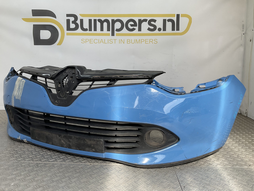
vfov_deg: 48.2
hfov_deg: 61.7
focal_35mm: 29
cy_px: 96
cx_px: 127
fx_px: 213
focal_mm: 3
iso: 16
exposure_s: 1/253
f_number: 1.8
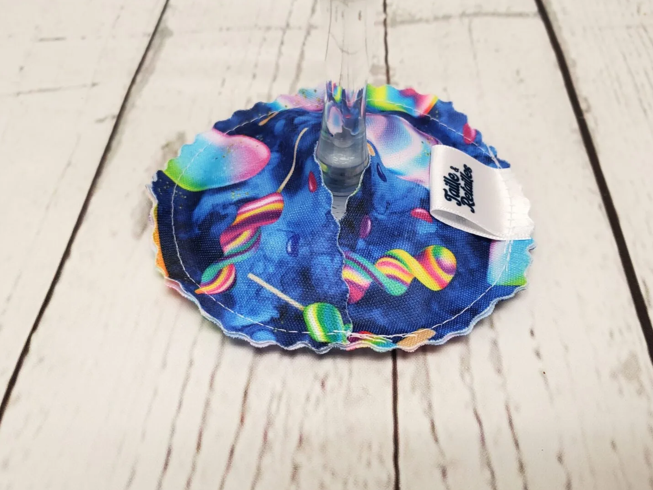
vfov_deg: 40.6
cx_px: 322
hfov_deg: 52.6
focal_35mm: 35
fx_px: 660
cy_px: 211
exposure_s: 1/120
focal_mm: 4.3
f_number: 1.5
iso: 125
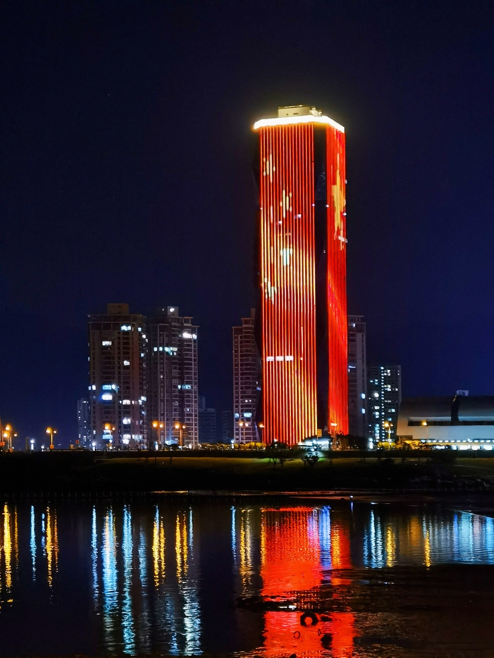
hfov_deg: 18.2
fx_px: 1541
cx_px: 247
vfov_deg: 24.1
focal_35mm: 81
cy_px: 329
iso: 500
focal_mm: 6.71
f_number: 1.9
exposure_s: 1/20
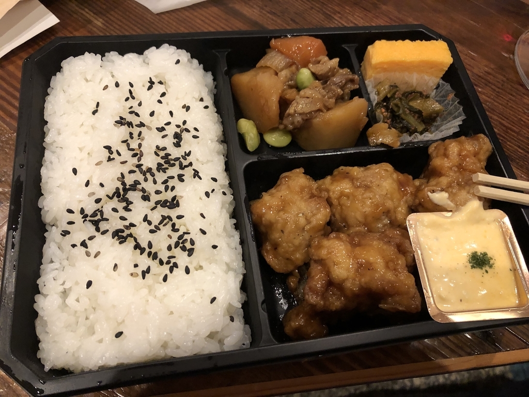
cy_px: 198
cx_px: 264
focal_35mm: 28
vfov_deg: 49.7
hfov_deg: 63.4
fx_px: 428
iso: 100
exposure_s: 1/13
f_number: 1.8
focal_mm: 3.99
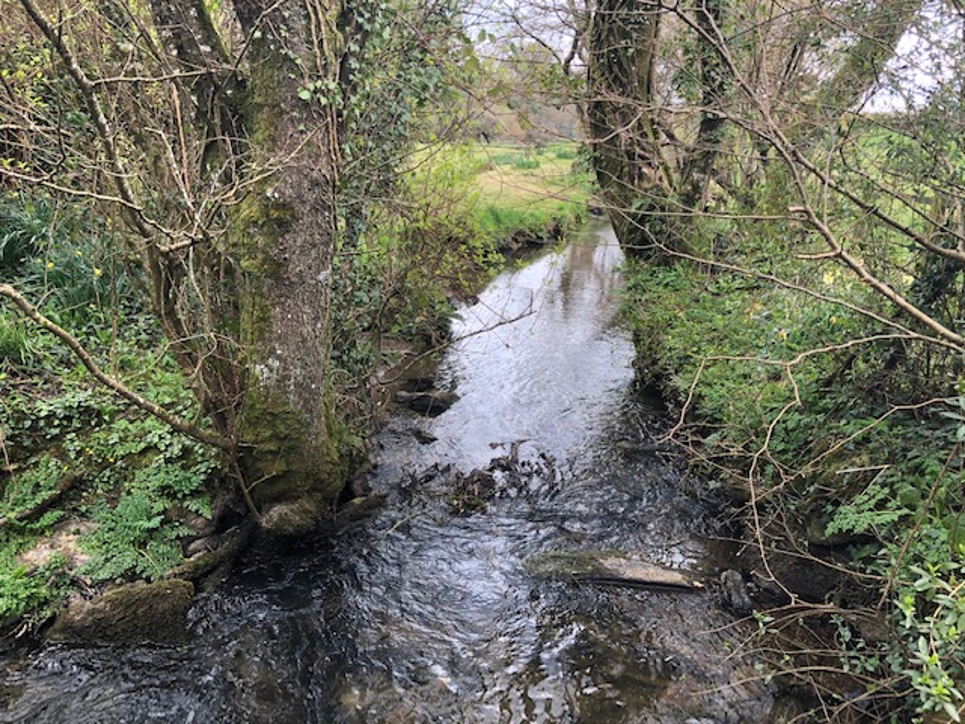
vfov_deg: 49.7
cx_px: 482
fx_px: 781
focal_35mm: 28
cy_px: 362
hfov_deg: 63.4
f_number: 1.8
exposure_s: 1/120
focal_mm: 4
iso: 32
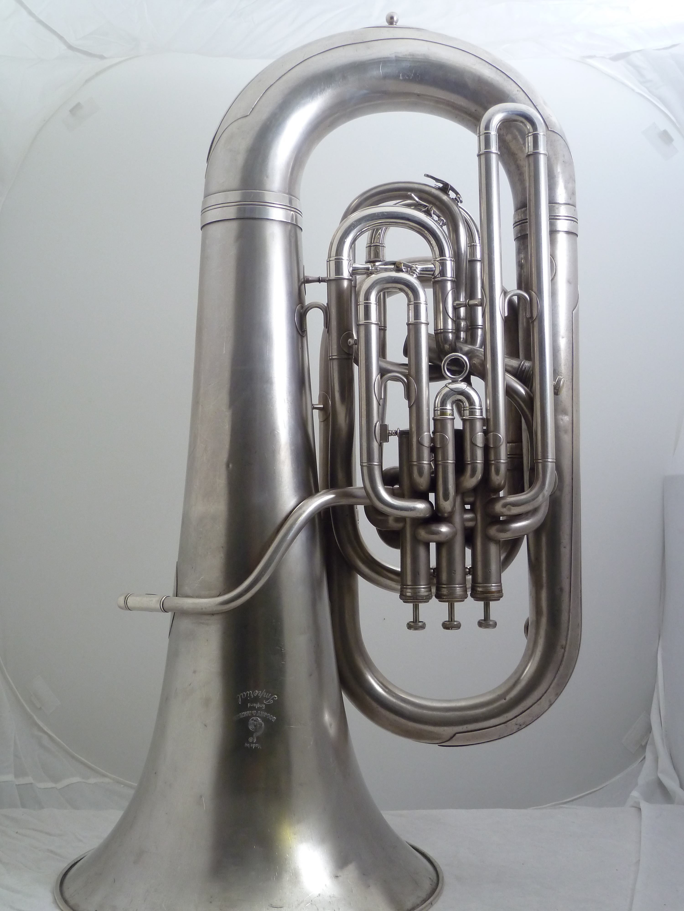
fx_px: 1107
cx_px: 342
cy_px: 456
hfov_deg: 34.3
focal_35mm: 42
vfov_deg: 44.8
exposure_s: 1/30
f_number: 3.7
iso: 200
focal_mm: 6.9
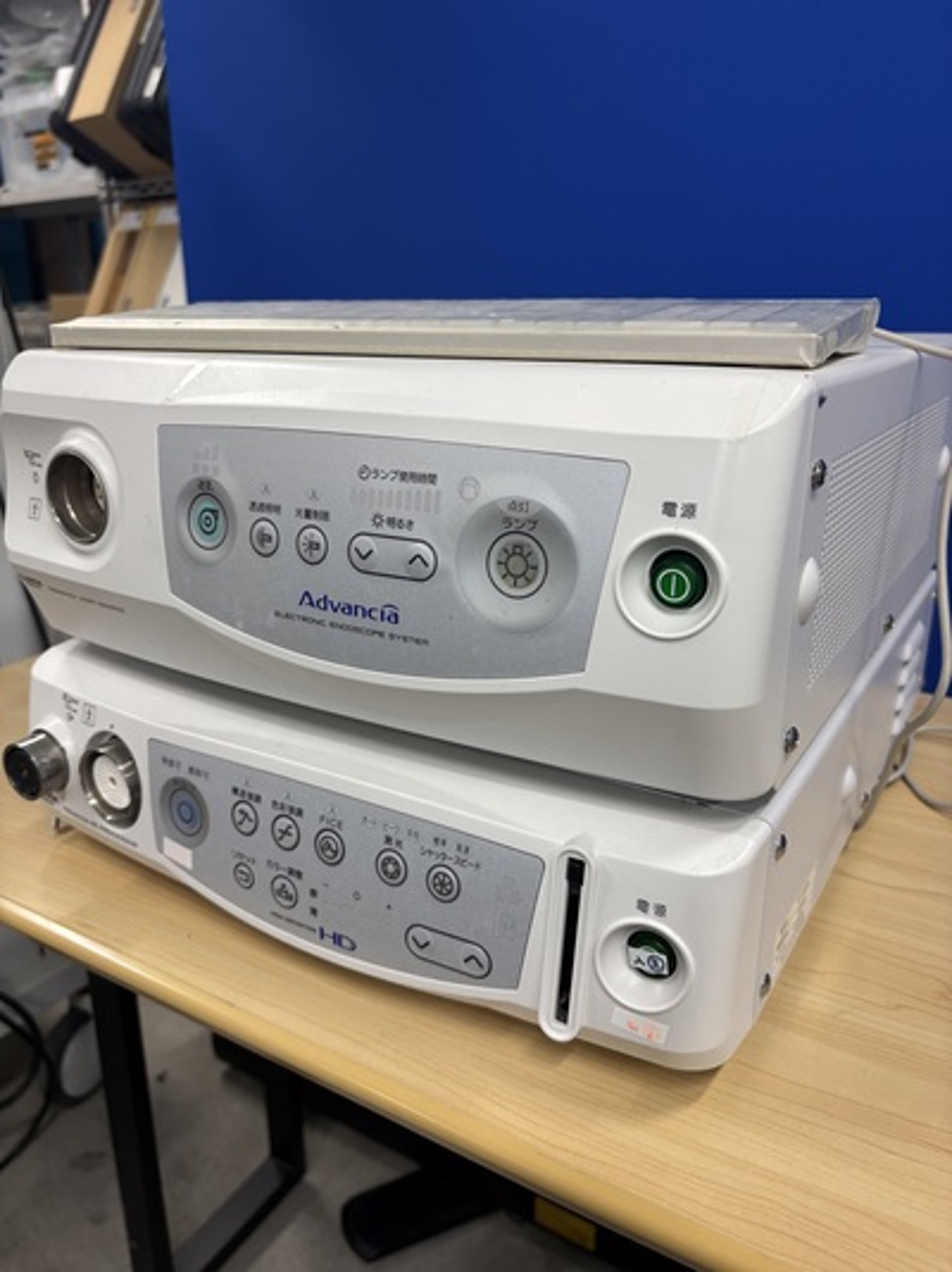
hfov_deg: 53.0
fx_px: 954
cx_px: 476
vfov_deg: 67.3
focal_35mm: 26
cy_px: 636
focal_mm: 5.96
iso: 125
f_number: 1.6
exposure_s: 1/120
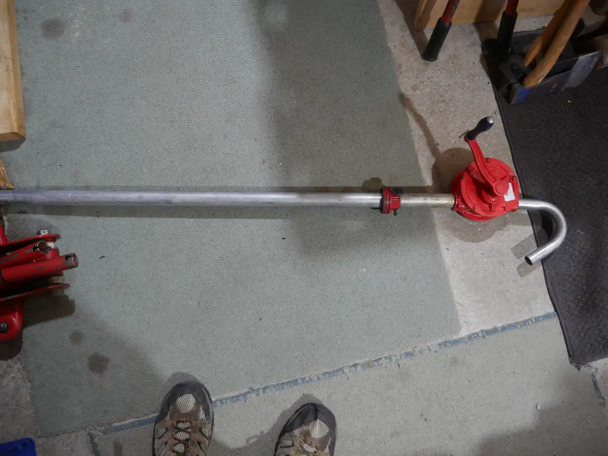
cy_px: 228
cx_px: 304
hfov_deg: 63.4
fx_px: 492
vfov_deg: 49.8
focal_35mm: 28
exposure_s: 1/60
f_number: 3.5
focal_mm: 14
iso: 400
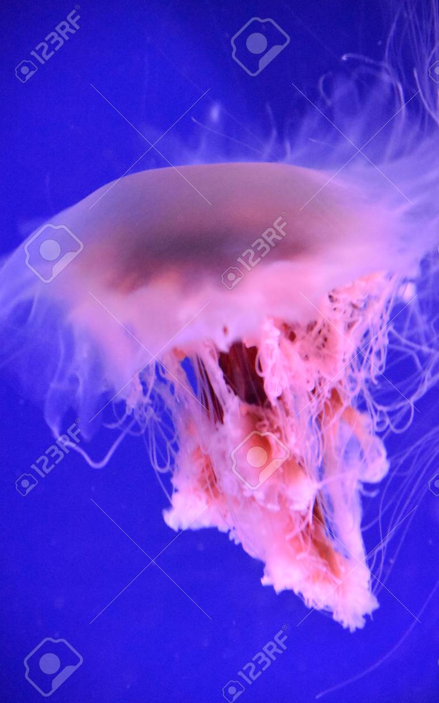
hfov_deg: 3.1
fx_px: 8231
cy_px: 353
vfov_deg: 4.9
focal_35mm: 430
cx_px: 237
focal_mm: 270
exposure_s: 1/50
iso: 12800
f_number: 6.3
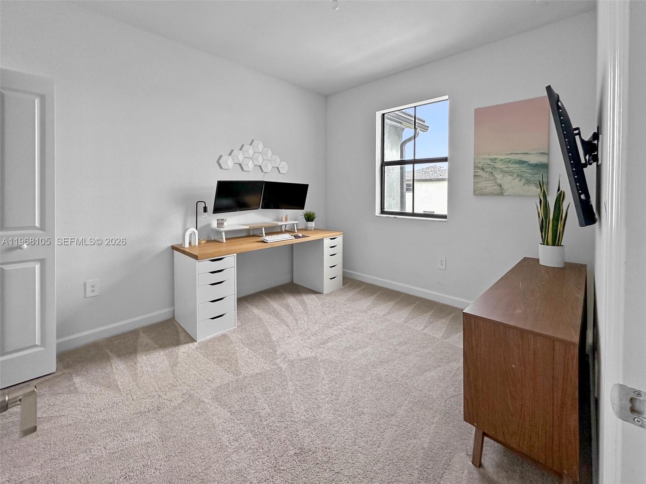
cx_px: 323
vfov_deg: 85.7
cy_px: 242
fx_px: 261
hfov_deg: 102.1
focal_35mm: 14
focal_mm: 2.22
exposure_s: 1/100
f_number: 2.2
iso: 160
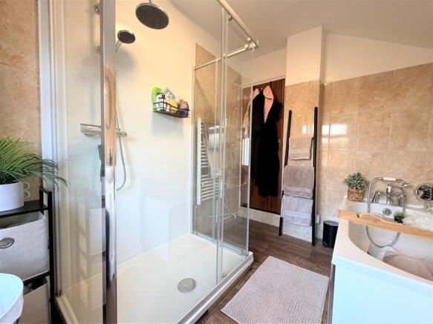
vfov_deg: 85.7
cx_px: 216
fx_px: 175
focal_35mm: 14
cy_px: 162
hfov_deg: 102.1
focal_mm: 2.22
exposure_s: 1/50
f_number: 2.2
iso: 250
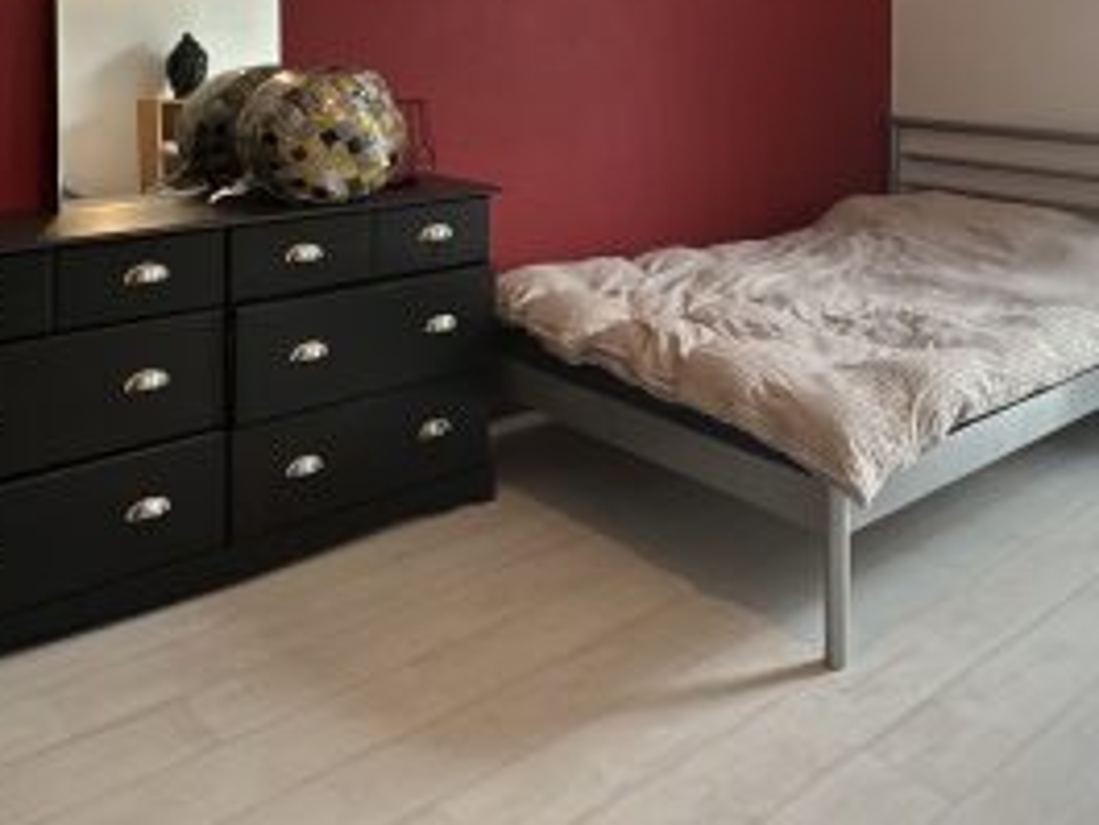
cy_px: 31
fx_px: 1175
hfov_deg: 49.0
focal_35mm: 37
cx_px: 759
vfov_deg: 35.6
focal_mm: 2.22
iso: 160
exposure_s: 1/50
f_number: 2.2
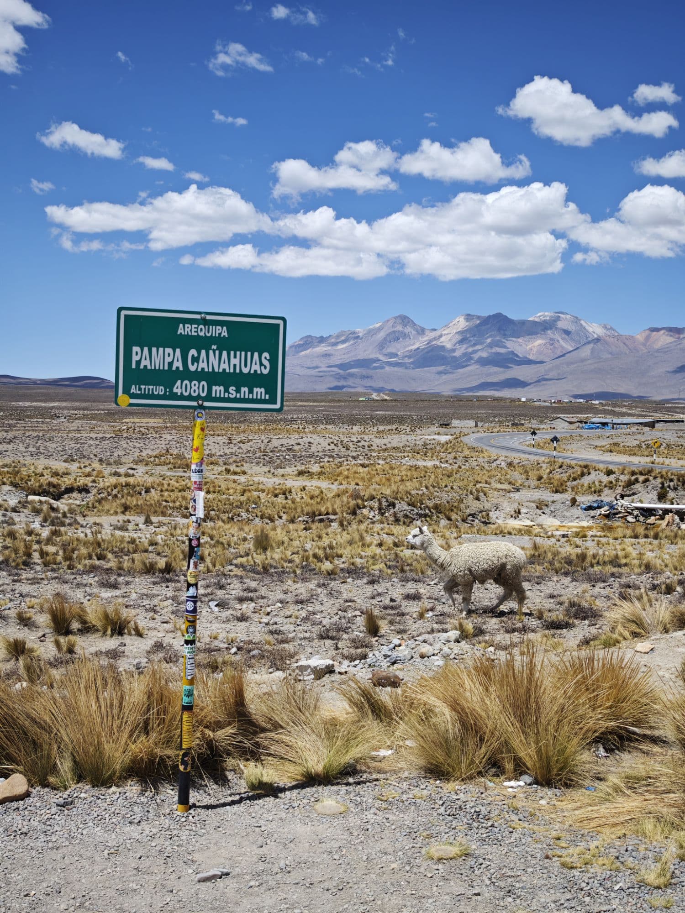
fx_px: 1214
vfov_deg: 41.2
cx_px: 342
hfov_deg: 31.5
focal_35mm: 46
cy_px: 456
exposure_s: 1/1967
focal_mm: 8.72
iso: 50
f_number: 2
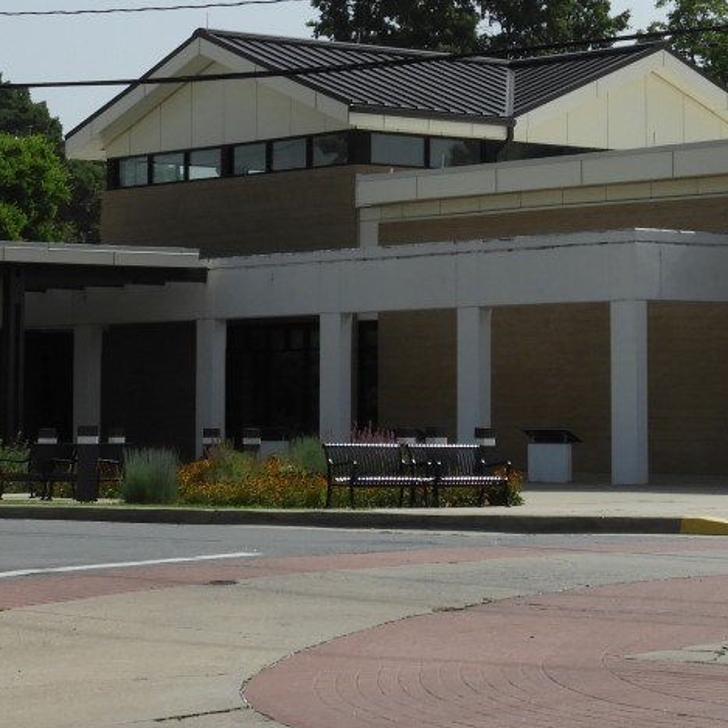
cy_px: 129
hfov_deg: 14.2
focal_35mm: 122
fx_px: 2903
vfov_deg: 14.2
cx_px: 610
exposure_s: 1/1600
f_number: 4
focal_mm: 8.1
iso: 100
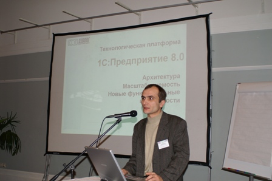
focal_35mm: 42
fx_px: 317
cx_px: 136
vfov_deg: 31.8
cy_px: 90
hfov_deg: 46.4
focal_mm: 28
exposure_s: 1/60
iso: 200
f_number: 3.5
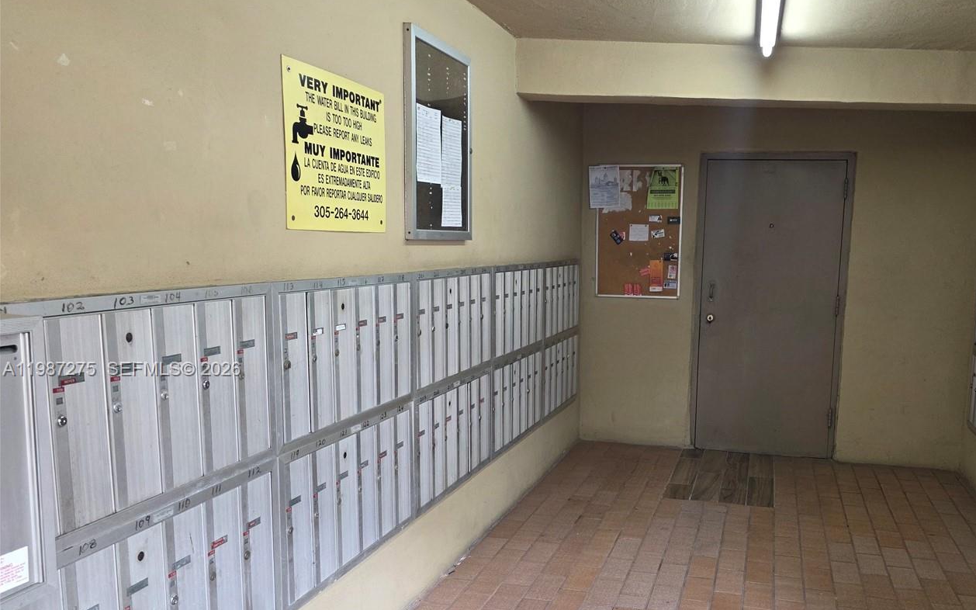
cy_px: 370
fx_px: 825
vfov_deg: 40.4
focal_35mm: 31
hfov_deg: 60.3
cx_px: 620
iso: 320
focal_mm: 6.3
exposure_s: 1/120
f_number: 1.7
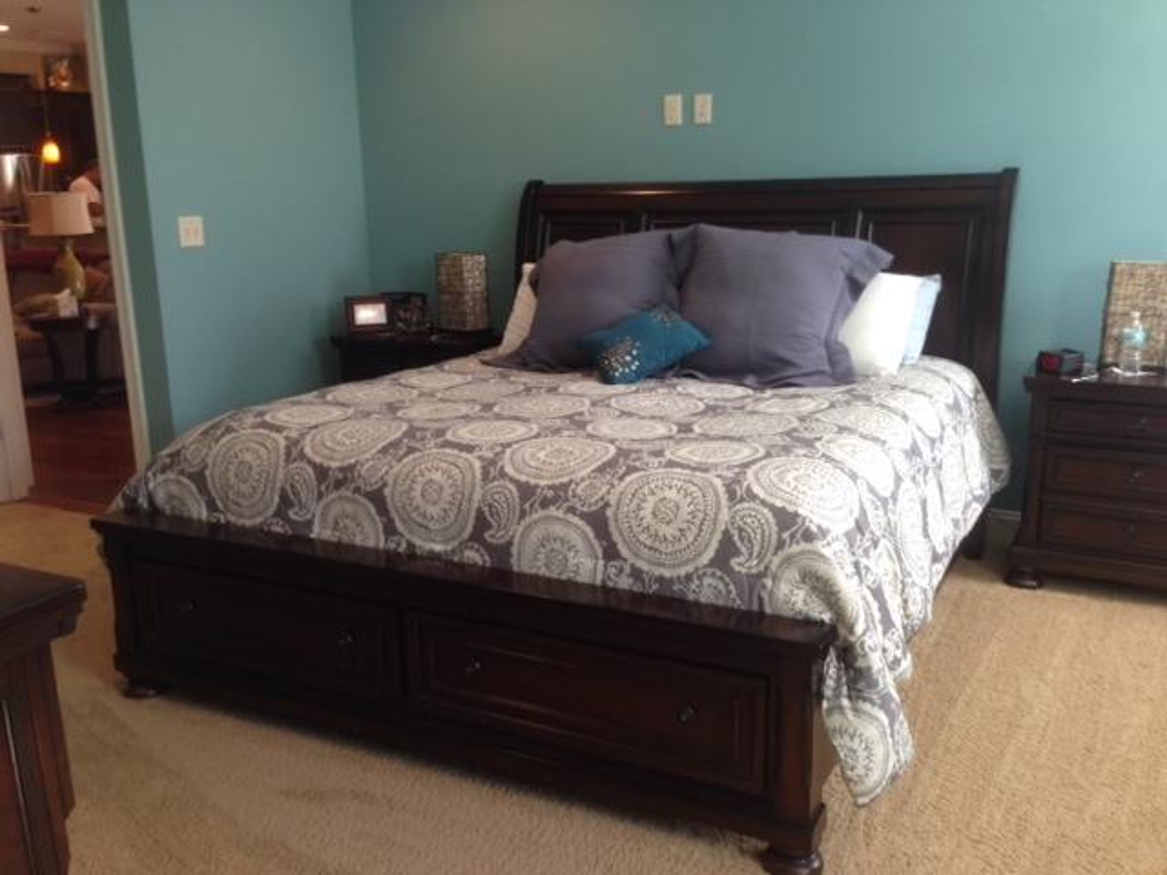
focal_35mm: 33
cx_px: 584
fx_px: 1113
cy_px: 438
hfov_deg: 55.4
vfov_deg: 42.9
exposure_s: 1/20
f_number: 2.4
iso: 64
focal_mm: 4.12
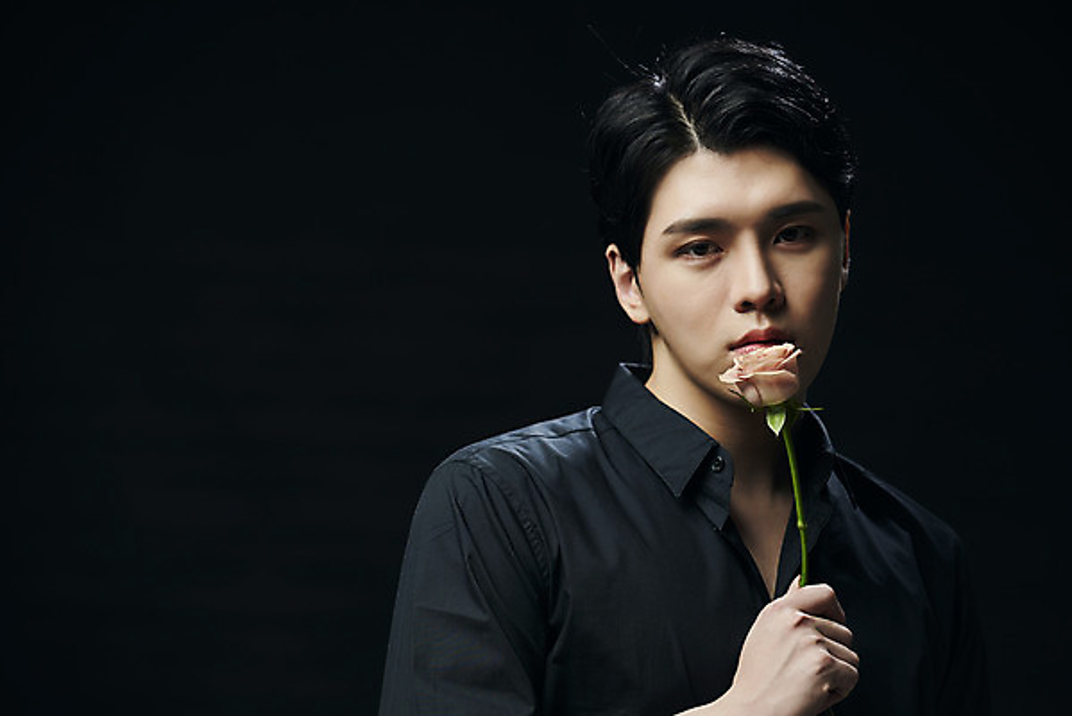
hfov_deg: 15.8
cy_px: 358
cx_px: 536
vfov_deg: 10.6
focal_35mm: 130
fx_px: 3873
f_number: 4
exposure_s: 1/125
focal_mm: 130
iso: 64
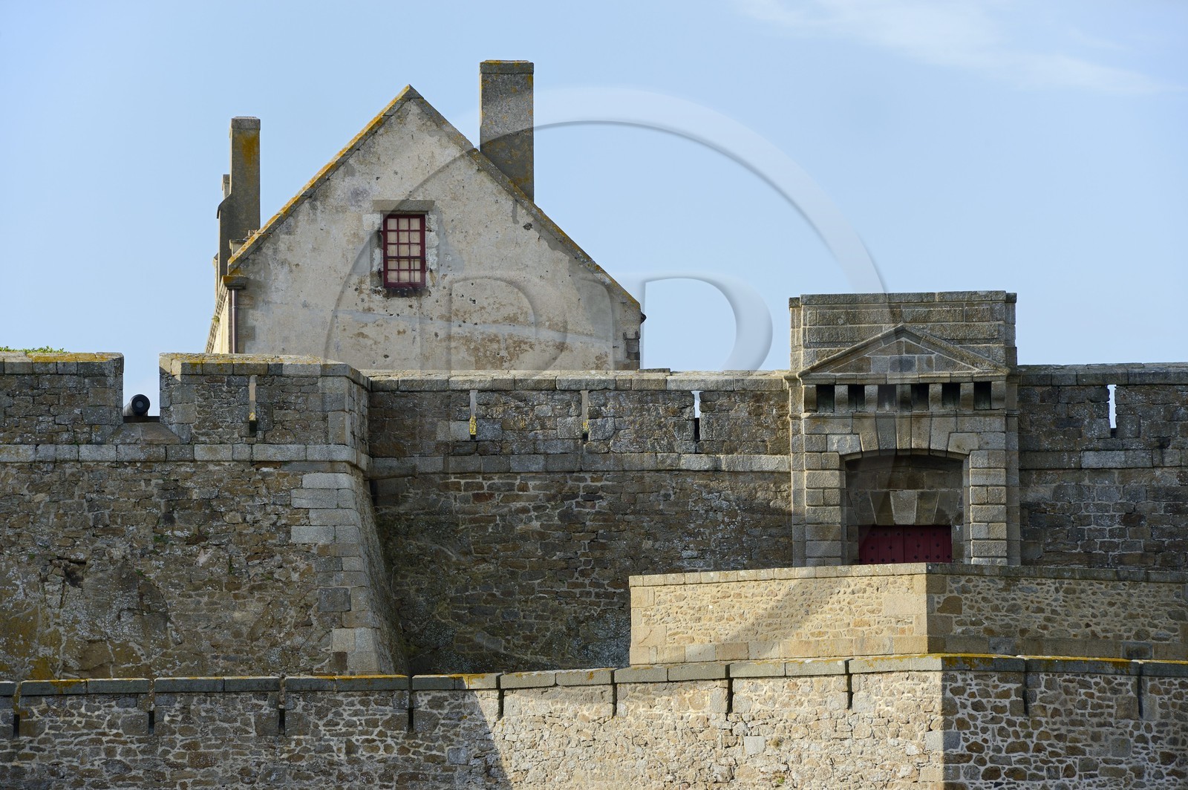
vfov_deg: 6.9
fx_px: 6594
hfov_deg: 10.3
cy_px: 395
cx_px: 594
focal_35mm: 200
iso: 200
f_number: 11
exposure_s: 1/200
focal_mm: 200
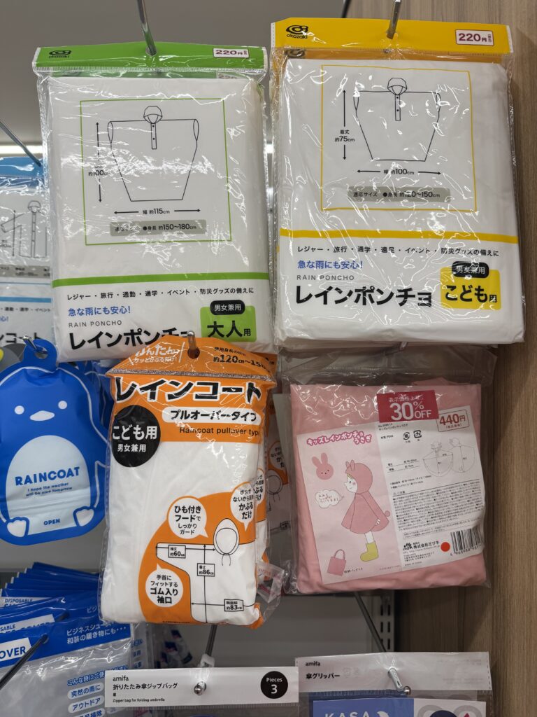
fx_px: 496
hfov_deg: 56.8
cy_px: 358
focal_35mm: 24
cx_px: 268
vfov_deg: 71.6
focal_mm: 6.76
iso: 50
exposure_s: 1/132
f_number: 1.78
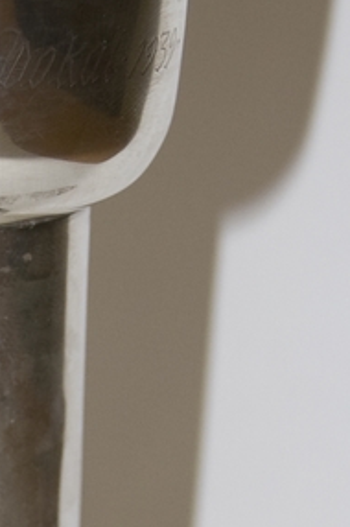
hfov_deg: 6.2
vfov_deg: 9.3
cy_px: 534
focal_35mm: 220
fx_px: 3217
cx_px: -52
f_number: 4.8
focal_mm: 35
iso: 360
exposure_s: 1/60
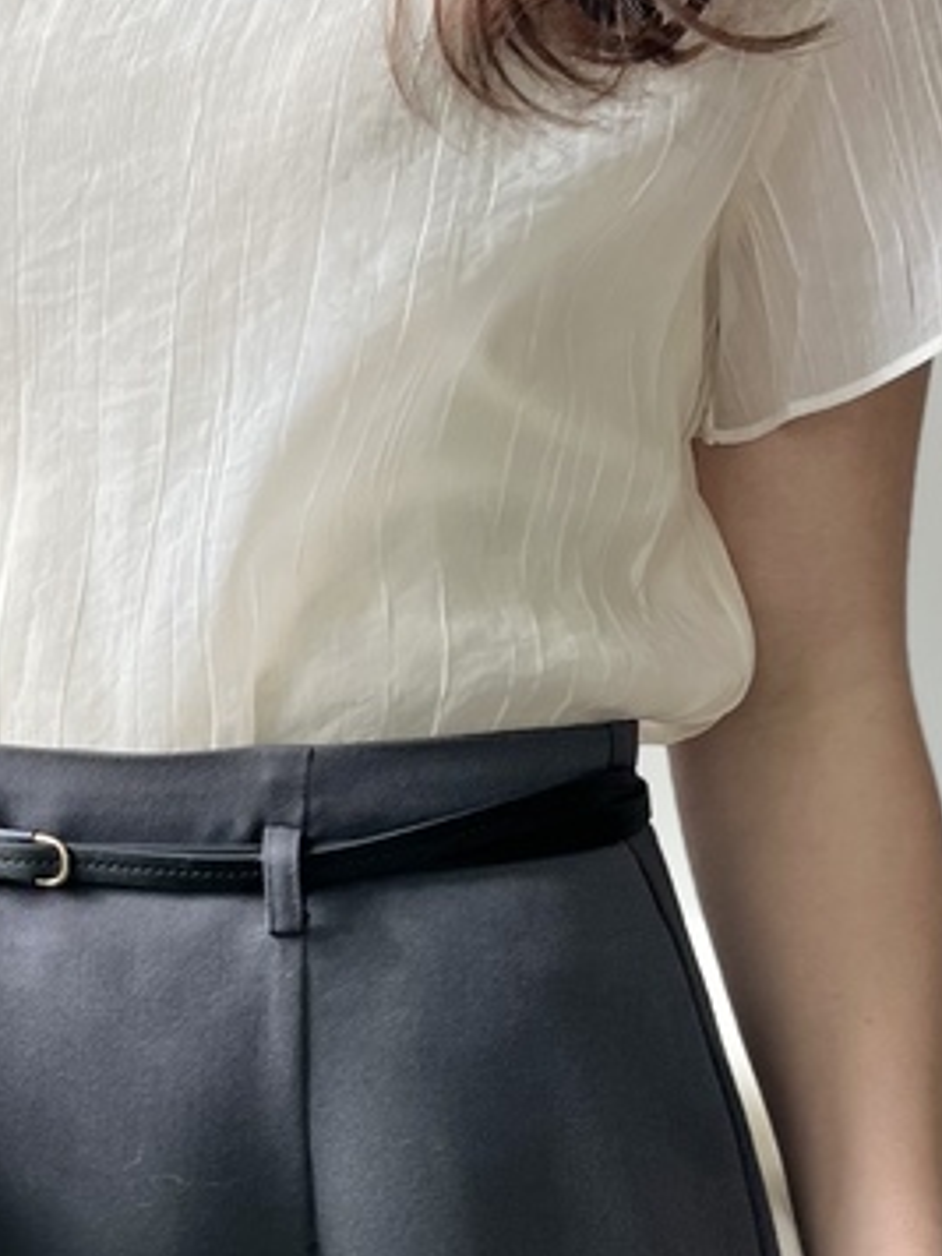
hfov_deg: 20.0
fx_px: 2649
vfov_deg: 26.2
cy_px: 991
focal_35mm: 73
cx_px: 205
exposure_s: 1/304
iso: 50
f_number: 1.6
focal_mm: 5.1
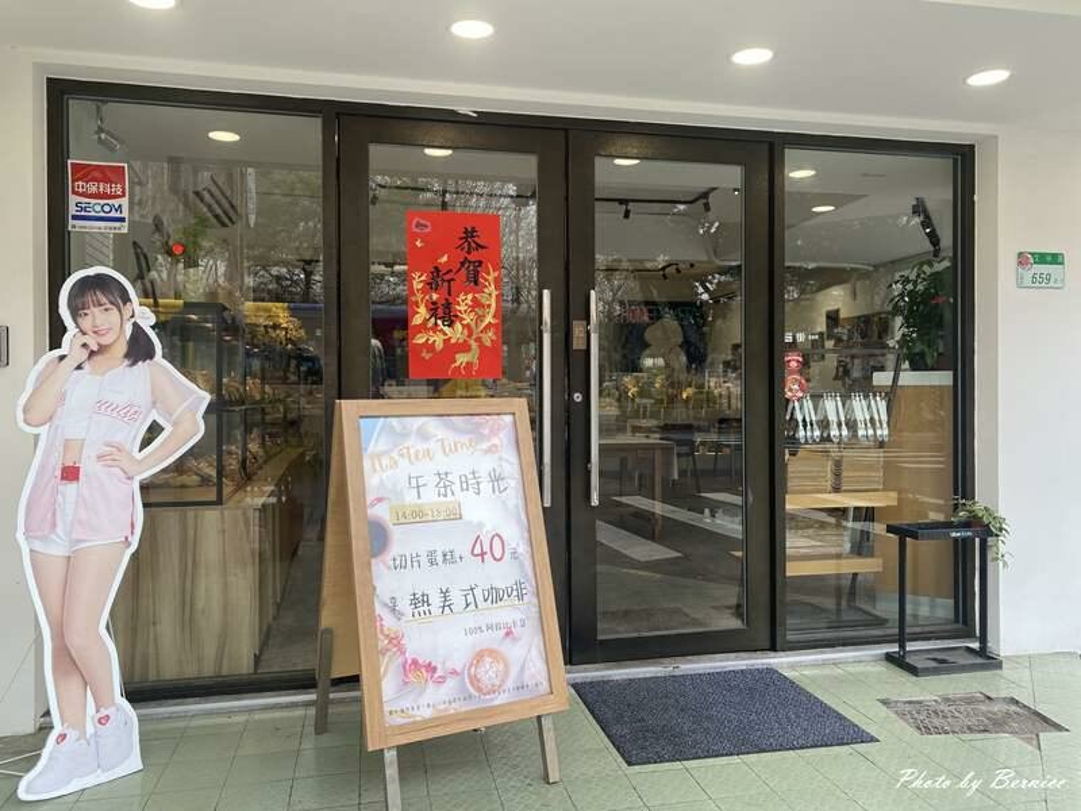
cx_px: 540
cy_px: 406
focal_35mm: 26
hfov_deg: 67.3
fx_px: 812
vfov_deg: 53.1
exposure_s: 1/141
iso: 32
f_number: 1.8
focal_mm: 4.25
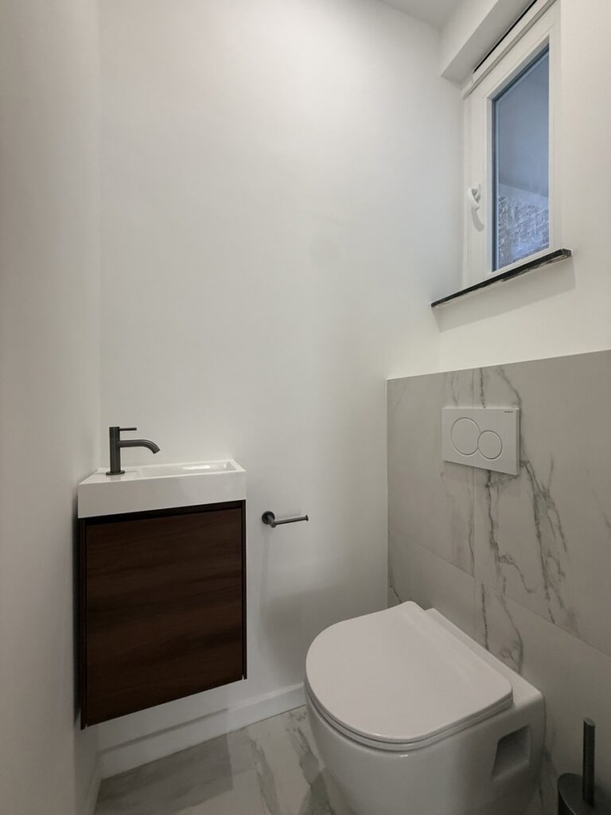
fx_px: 329
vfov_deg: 102.1
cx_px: 306
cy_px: 408
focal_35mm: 14
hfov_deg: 85.7
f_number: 2.2
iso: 250
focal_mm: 2.22
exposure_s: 1/100
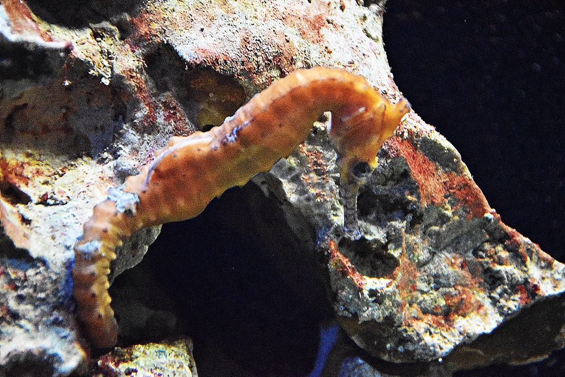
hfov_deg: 17.1
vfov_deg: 11.4
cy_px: 188
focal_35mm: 120
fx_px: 1883
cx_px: 282
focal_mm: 80
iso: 12800
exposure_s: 1/100
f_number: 5.3
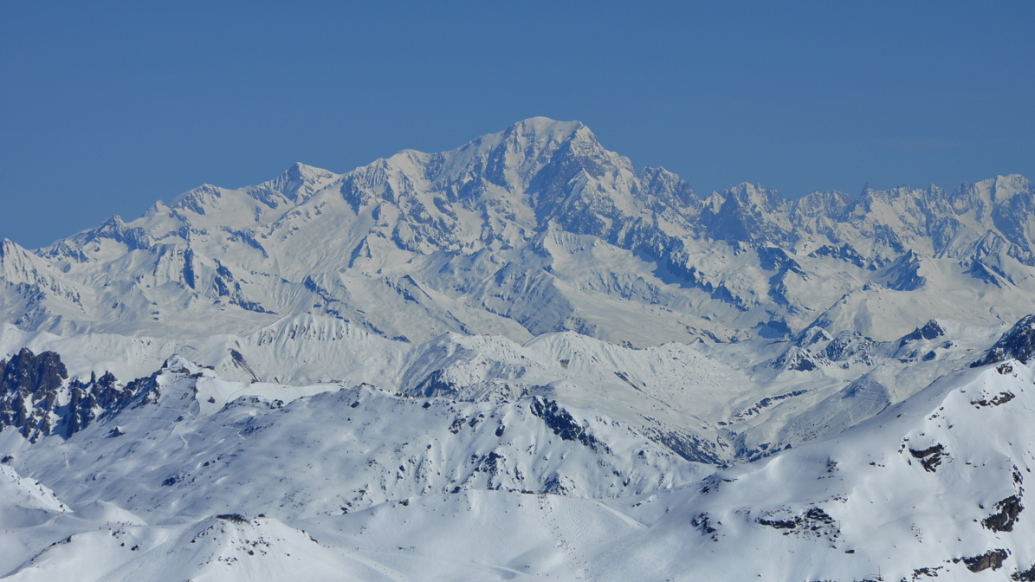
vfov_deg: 7.3
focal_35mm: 166
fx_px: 4542
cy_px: 247
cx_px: 519
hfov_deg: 13.0
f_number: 13
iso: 200
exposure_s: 1/640
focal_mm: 105
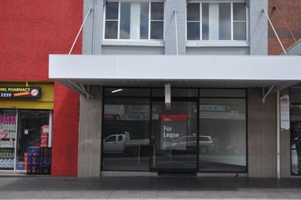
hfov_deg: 49.5
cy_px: 109
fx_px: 326
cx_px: 159
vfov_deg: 34.2
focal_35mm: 39
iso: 200
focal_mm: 20
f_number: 7.1
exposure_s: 1/200
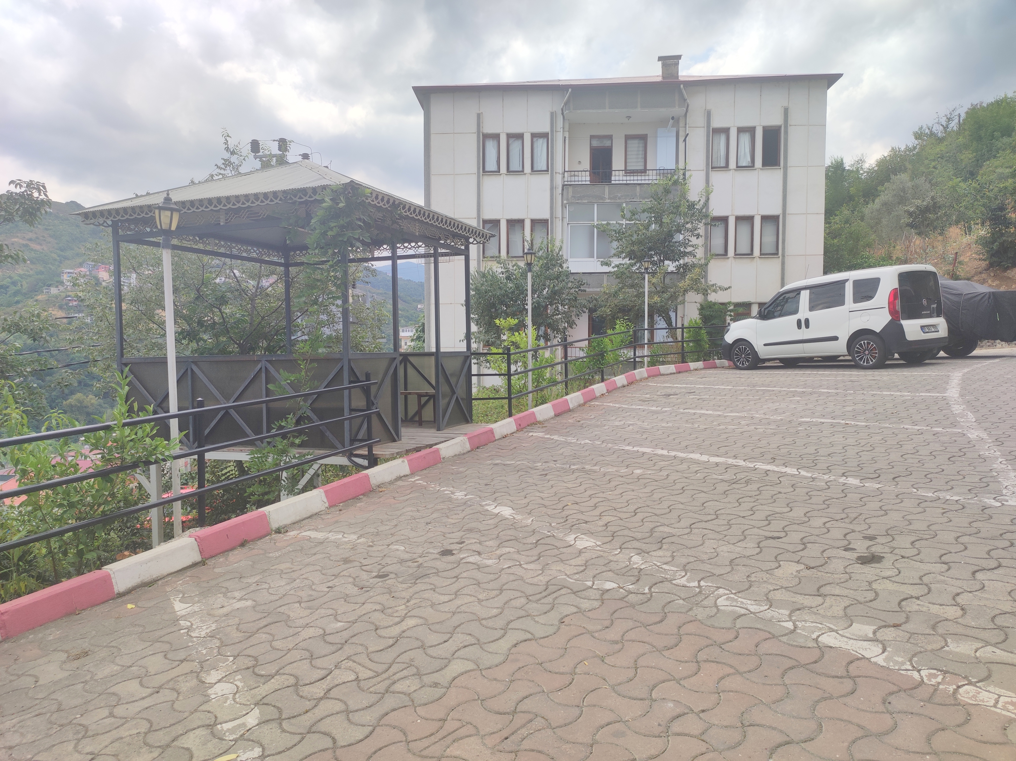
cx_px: 508
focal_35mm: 17
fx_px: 499
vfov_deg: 74.6
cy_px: 380
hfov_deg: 91.1
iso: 50
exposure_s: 1/1012
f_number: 1.79
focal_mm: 4.74
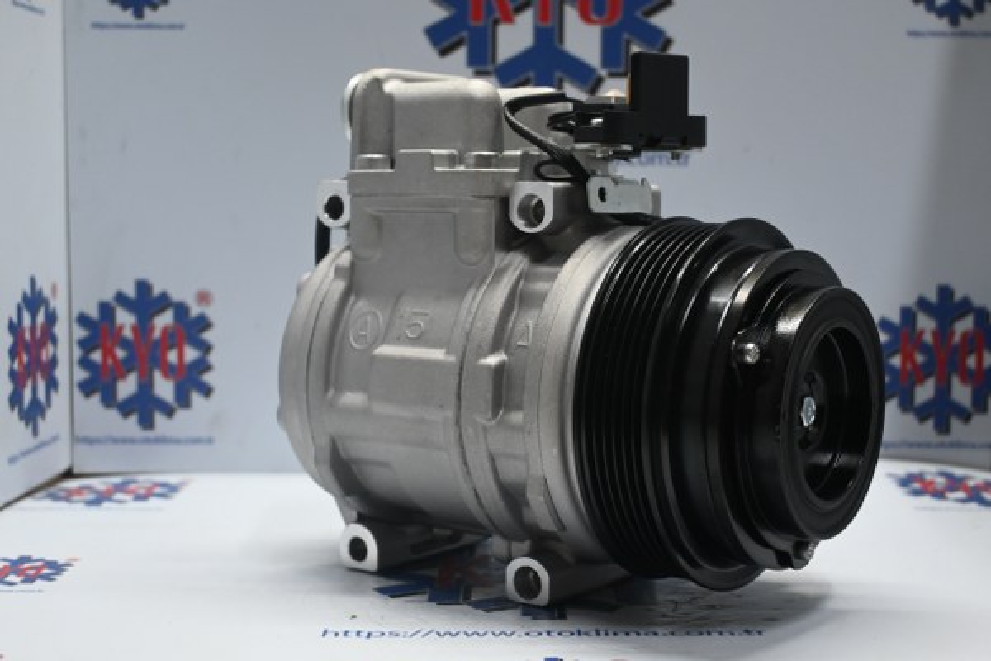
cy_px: 330
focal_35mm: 52
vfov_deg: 25.8
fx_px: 1445
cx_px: 496
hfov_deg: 37.9
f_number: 5.3
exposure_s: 1/60
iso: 1000
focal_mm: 35
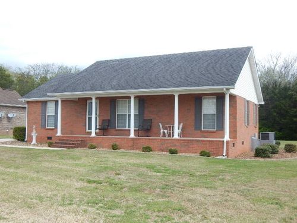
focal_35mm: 38
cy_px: 112
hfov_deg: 49.0
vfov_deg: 37.7
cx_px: 148
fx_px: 326
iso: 125
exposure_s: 1/800
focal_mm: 6.8
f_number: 3.4
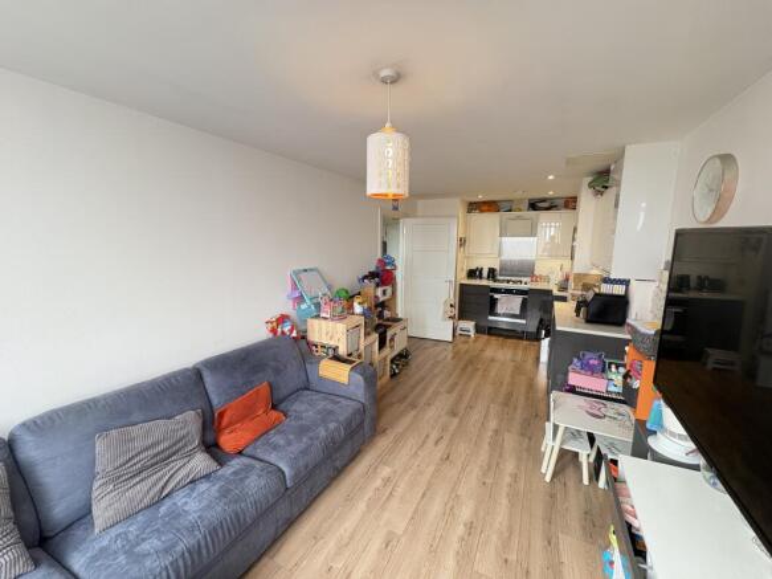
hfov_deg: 102.1
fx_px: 312
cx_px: 386
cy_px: 290
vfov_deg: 85.7
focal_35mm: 14
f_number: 2.2
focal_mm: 2.22
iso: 125
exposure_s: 1/50
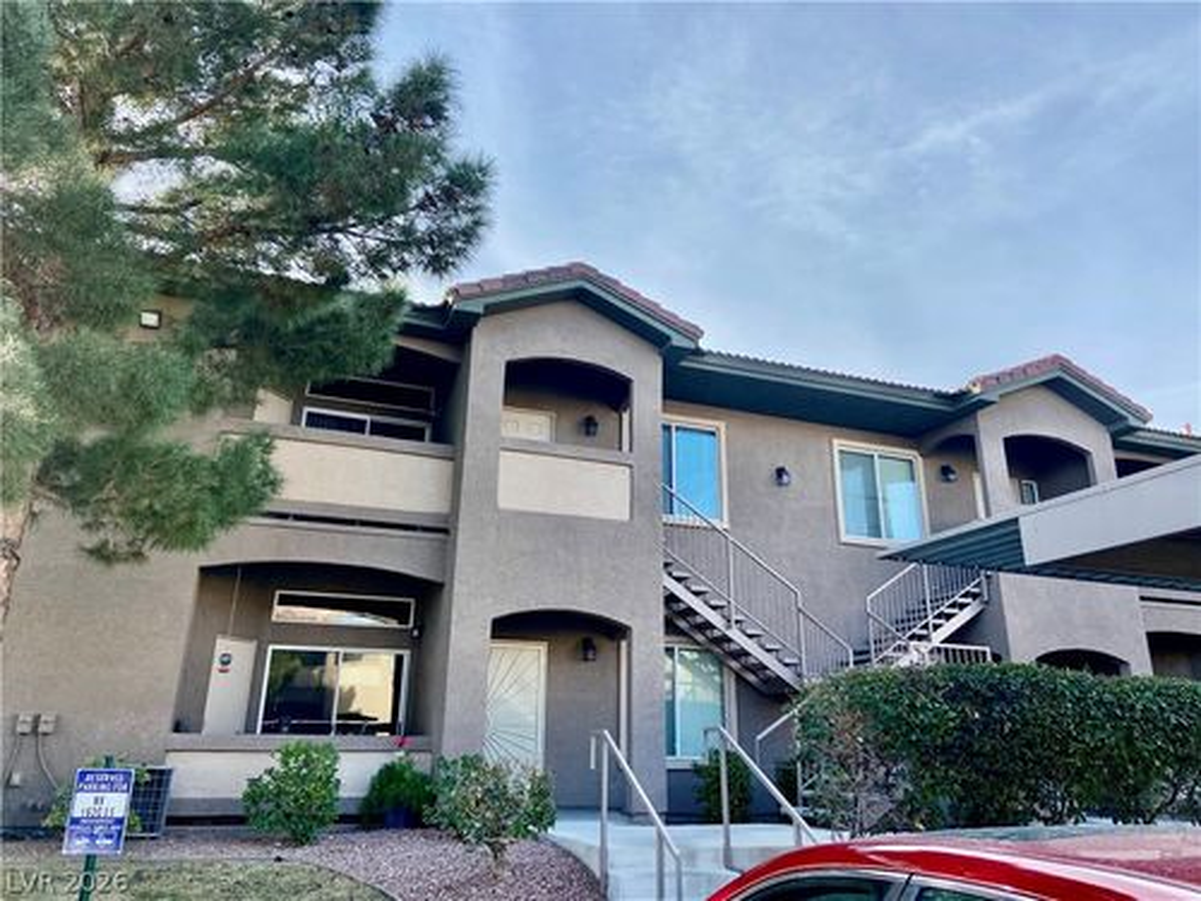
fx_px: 902
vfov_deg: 53.1
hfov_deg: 67.3
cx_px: 600
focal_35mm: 26
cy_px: 450
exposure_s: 1/1429
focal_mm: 4.25
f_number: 1.8
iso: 32
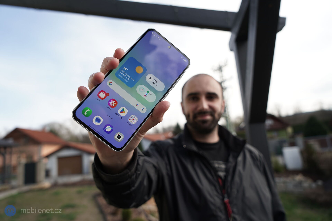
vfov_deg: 53.1
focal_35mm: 24
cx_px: 166
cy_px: 110
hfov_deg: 73.7
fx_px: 221
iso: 100
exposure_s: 1/250
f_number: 4
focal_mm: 24
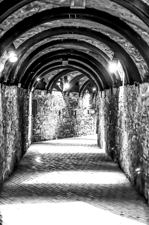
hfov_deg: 15.7
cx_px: 74
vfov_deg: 23.4
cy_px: 112
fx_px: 541
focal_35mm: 87
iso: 800
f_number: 2.8
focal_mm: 58
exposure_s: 1/25
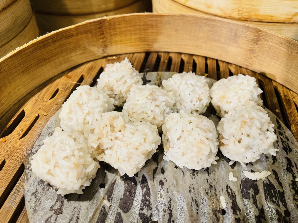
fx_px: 224
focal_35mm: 26
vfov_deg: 53.1
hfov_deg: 67.3
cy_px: 112
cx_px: 149
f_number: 1.6
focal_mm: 4.2
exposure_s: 1/60
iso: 80
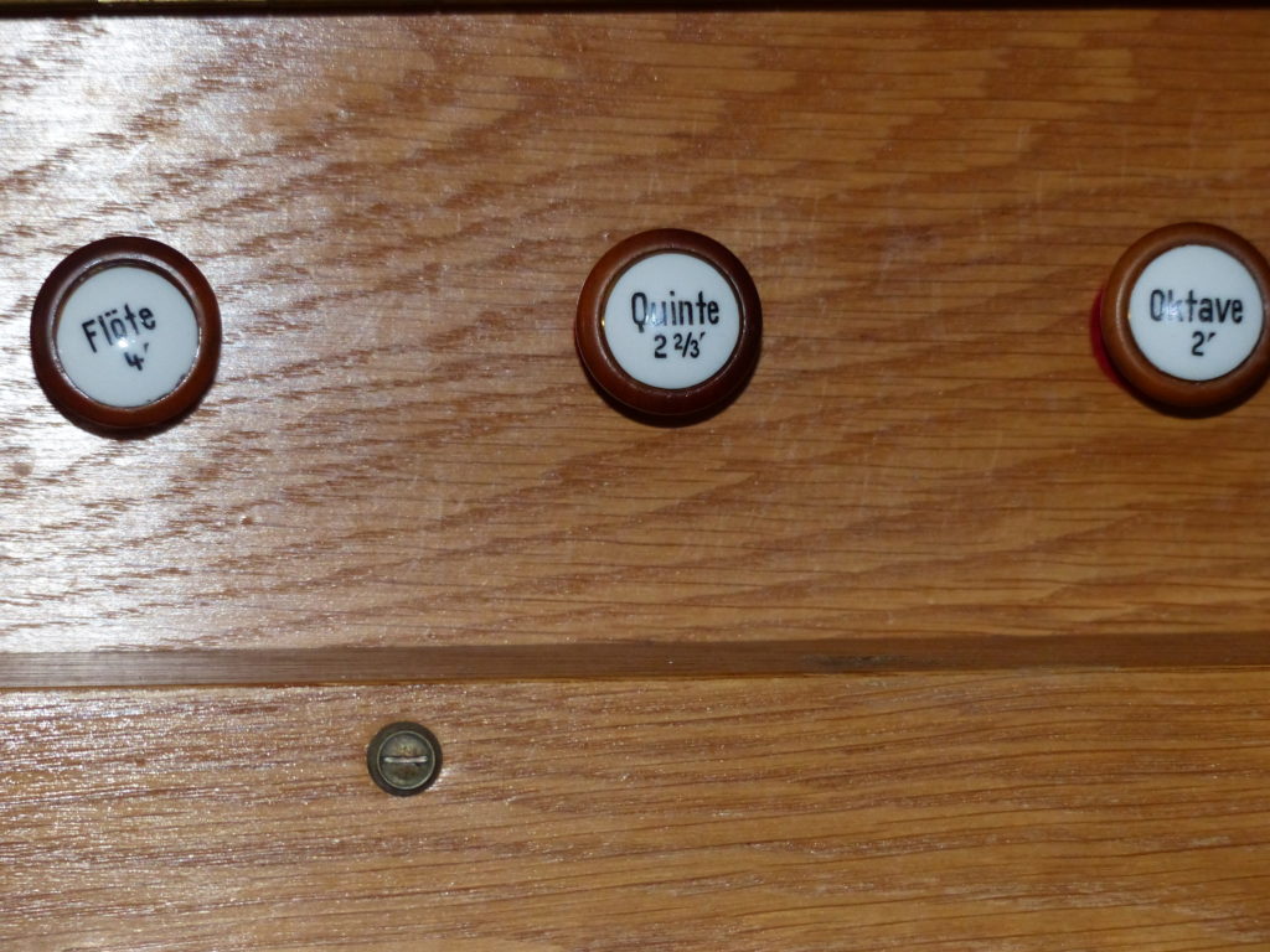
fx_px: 5870
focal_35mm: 160
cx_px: 635
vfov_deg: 9.3
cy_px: 476
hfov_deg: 12.3
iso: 400
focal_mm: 28.7
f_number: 2.8
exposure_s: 1/60
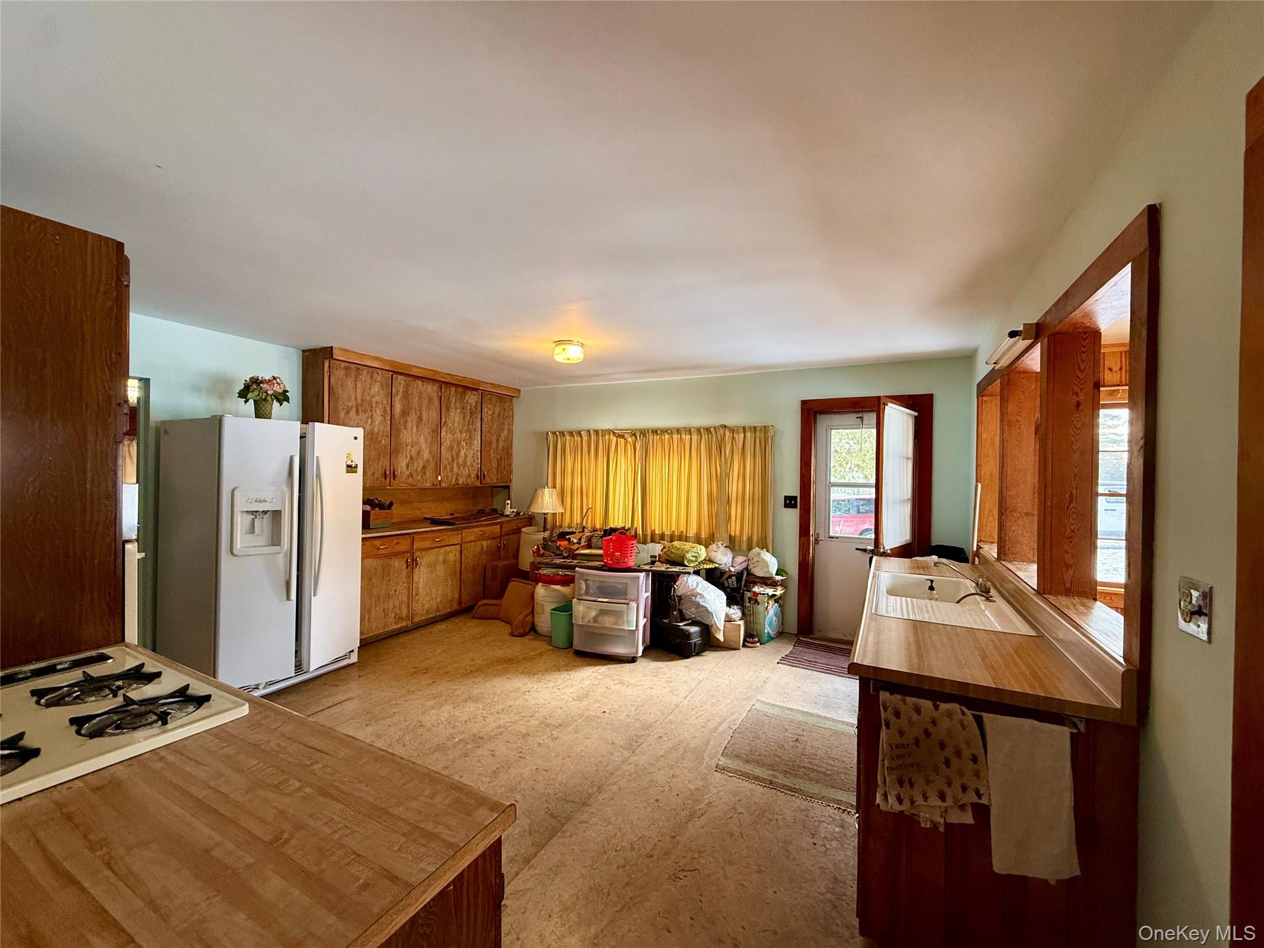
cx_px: 632
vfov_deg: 85.7
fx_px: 511
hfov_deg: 102.1
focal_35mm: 14
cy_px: 474
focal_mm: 2.22
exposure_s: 1/99
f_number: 2.2
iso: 250
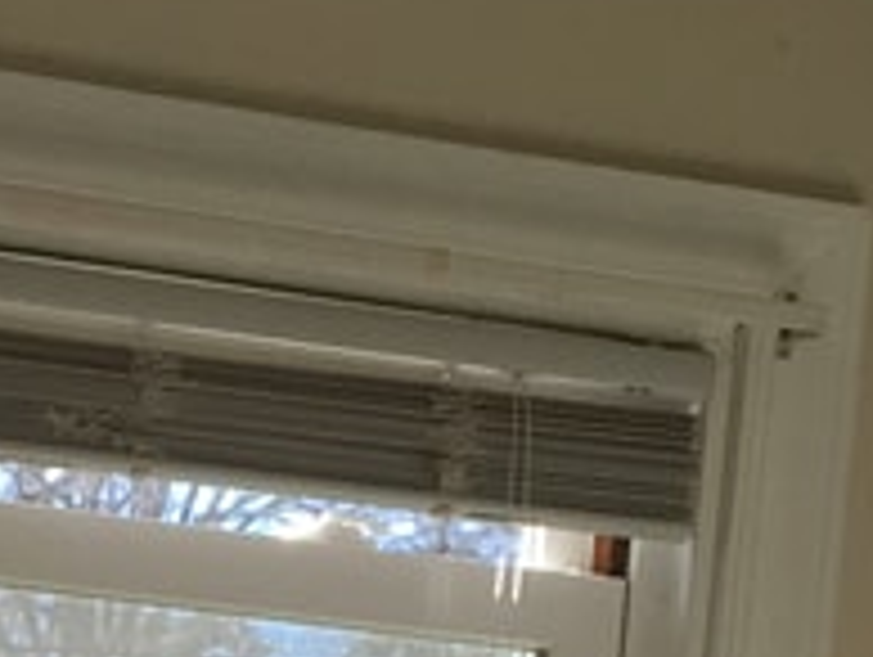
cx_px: 137
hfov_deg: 9.9
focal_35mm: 199
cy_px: 2038
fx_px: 5025
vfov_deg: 6.7
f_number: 2.2
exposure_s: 1/220
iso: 25
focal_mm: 4.15
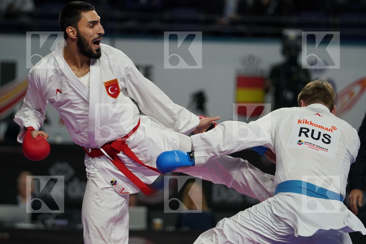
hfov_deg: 6.9
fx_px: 3050
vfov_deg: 4.6
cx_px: 183
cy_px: 122
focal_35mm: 300
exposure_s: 1/1000
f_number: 2.8
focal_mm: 200
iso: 1250
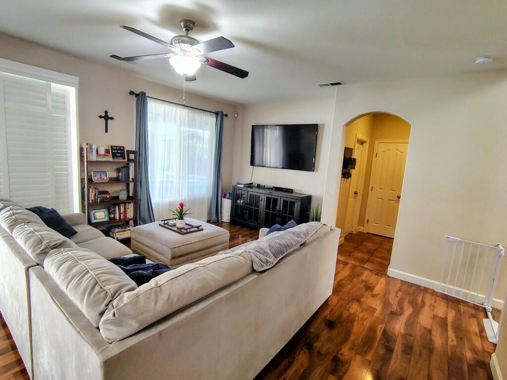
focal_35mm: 16
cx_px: 254
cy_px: 190
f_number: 2.2
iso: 400
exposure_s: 1/33.5
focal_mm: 2.13
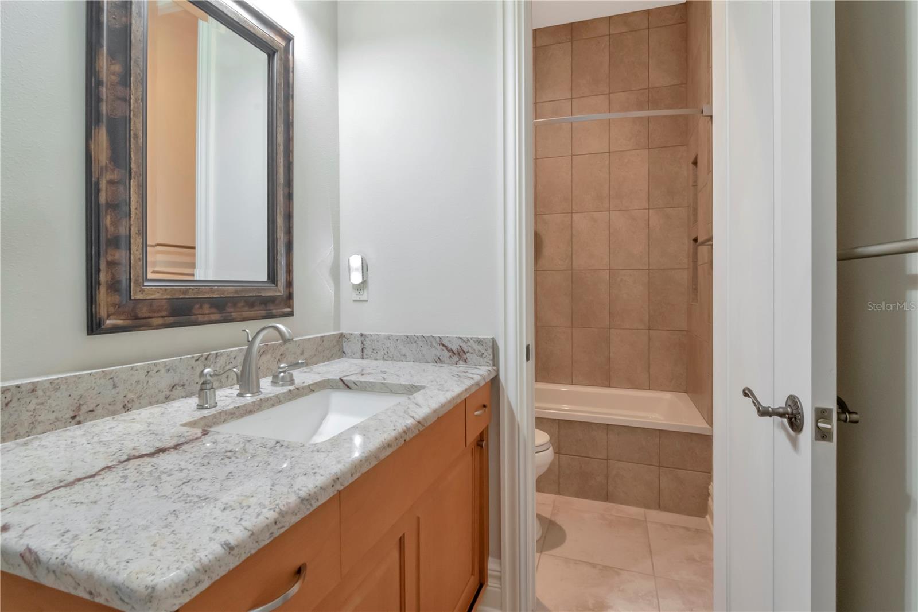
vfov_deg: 72.0
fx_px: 421
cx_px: 459
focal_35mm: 16
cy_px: 306
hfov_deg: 95.0
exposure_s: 1/2.5
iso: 1600
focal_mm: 11
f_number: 14
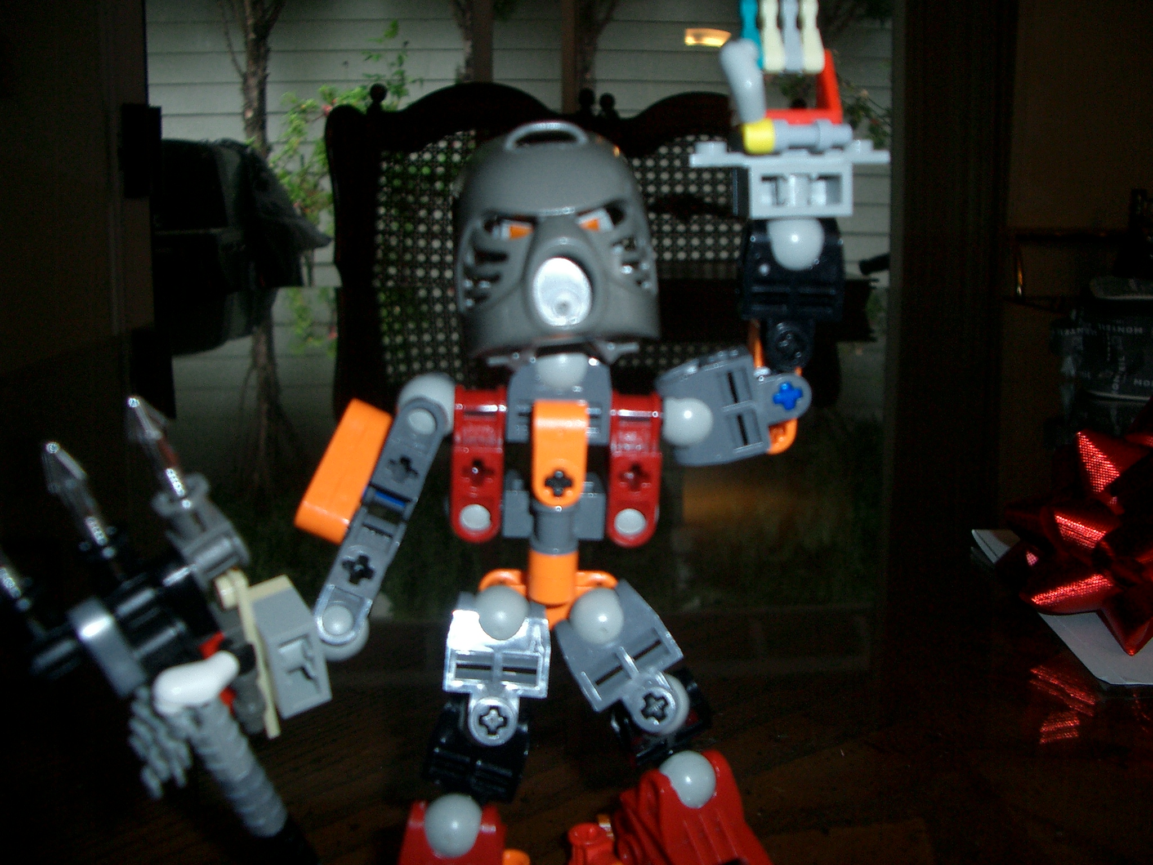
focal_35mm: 35
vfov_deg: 40.7
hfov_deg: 52.6
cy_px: 432
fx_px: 1166
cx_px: 576
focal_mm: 5.8
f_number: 2.6
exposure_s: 1/40
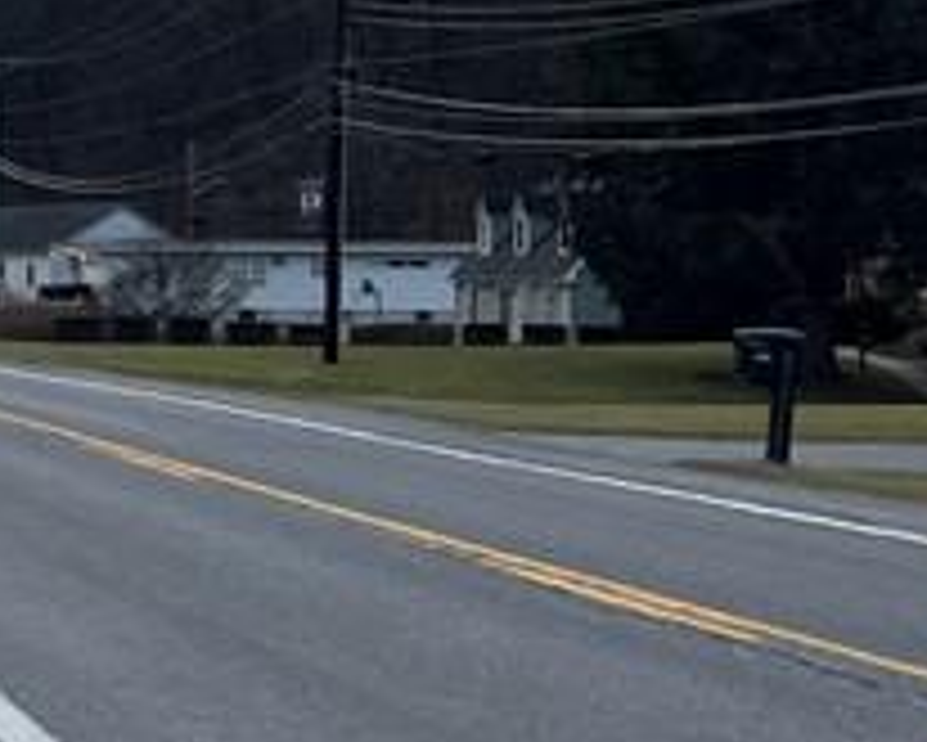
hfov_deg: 14.0
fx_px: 3459
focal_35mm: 126
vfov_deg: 12.2
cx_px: -598
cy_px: 171
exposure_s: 1/814
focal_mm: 5.7
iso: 50
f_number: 1.5
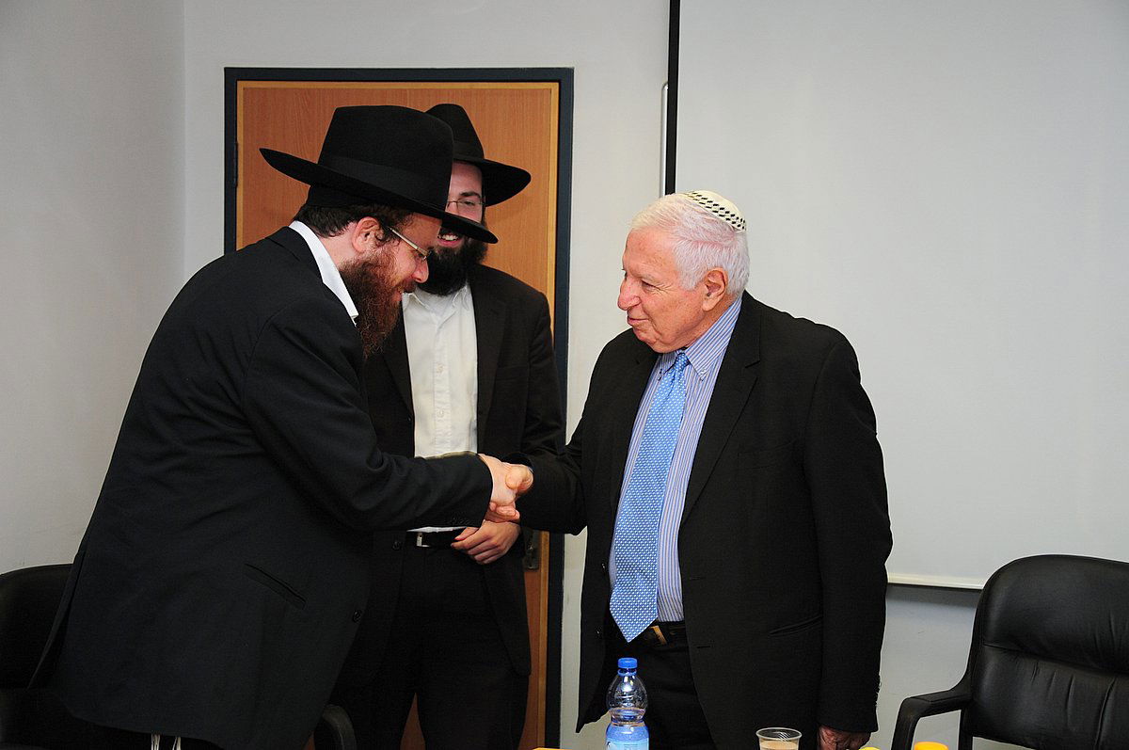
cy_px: 375
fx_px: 1785
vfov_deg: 23.7
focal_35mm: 57
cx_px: 564
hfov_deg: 35.1
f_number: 4.5
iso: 400
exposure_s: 1/80
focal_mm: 38
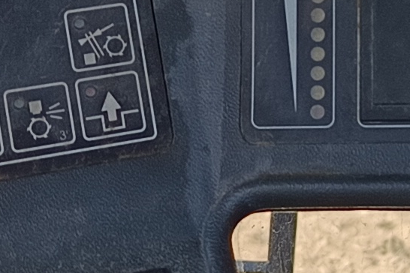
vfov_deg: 7.4
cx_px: 644
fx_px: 2084
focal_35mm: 183
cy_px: -58
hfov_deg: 10.8
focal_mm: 5.31
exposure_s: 1/233
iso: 50
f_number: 1.7
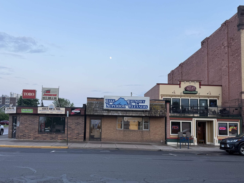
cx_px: 113
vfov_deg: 46.5
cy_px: 111
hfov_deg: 59.9
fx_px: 211
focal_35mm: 30
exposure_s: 1/344
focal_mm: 6.76
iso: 80
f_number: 1.78
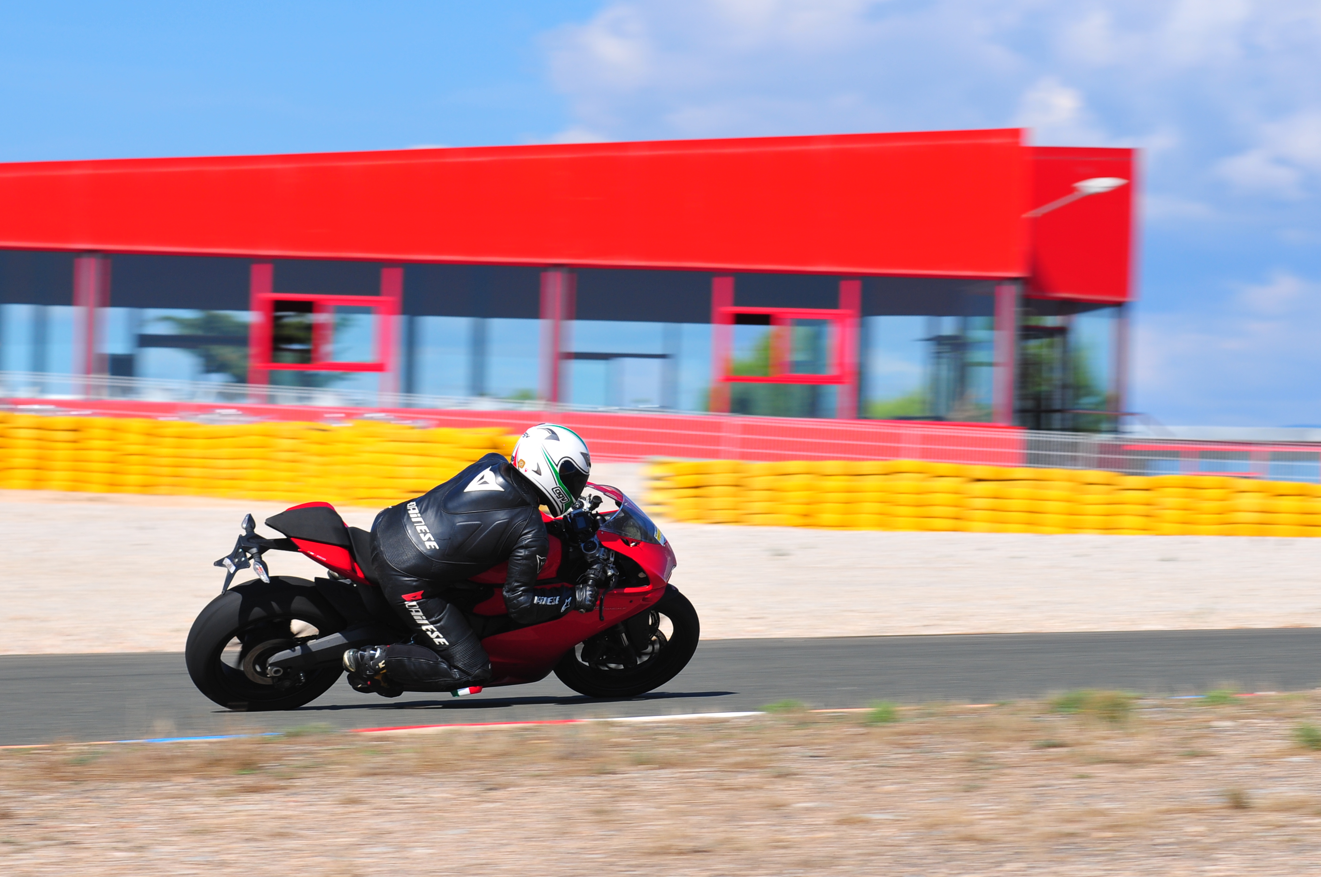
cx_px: 660
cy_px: 389
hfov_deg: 10.7
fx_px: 7037
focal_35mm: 192
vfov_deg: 7.1
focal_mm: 112
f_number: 9
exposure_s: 1/250
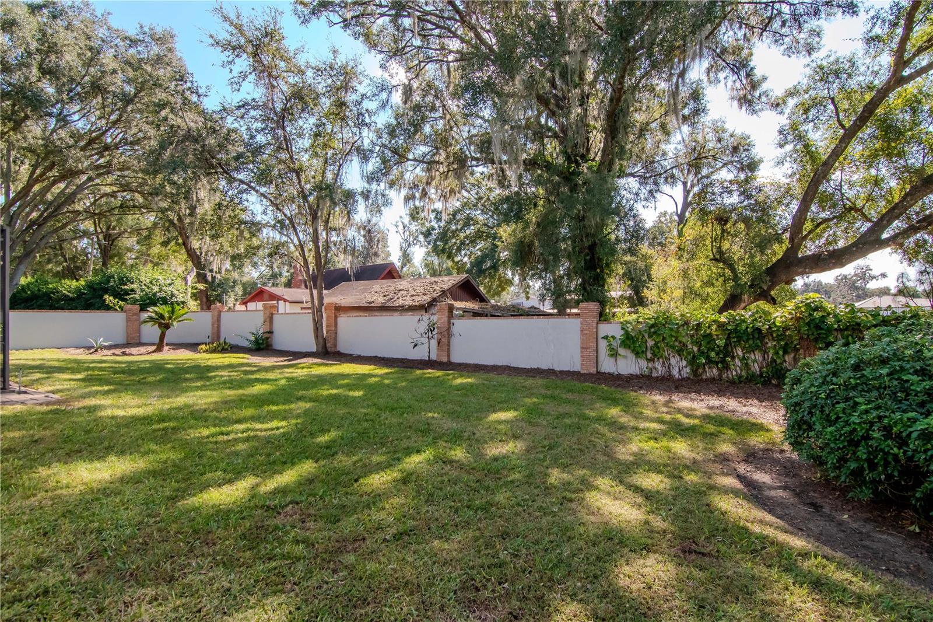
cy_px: 311
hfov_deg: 95.0
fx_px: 428
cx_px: 466
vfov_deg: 72.0
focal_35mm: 16
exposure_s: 1/400
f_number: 10
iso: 1000
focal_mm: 11
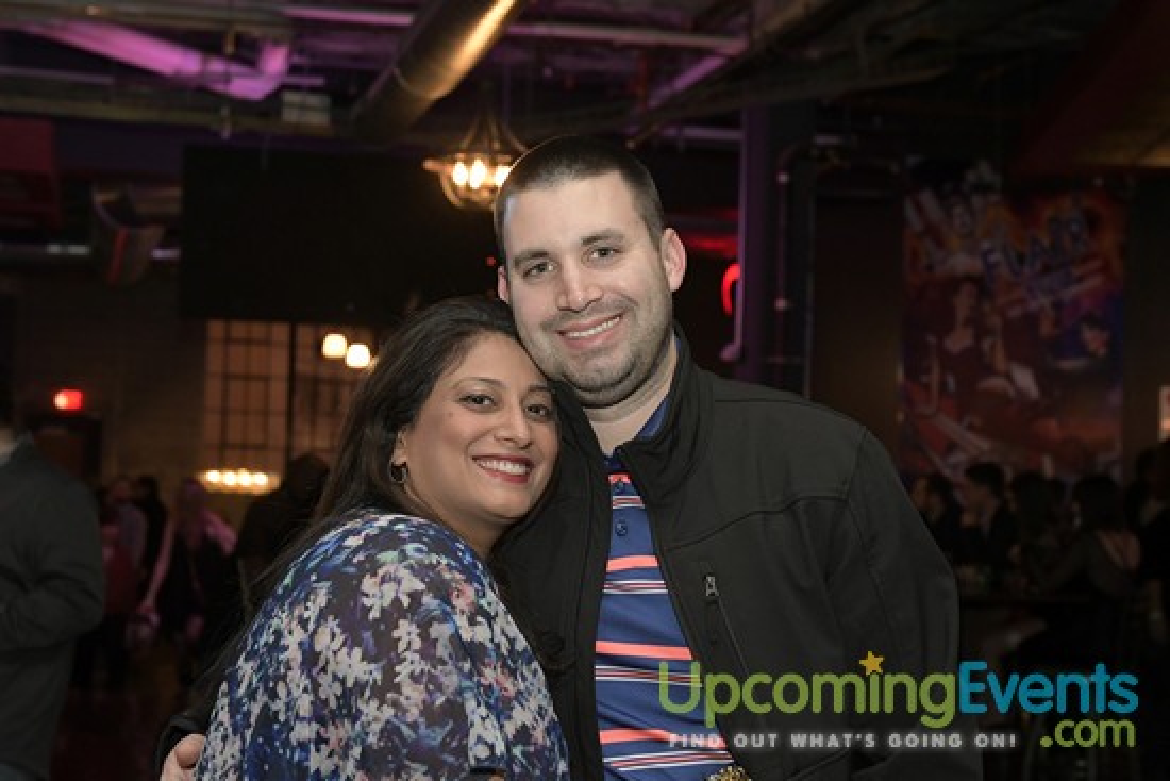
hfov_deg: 33.4
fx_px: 1950
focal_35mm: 60
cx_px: 585
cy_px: 390
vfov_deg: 22.6
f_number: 4
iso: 2000
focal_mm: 40
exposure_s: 1/100
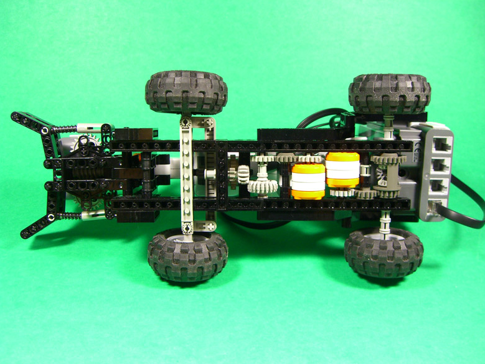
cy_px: 185
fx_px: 547
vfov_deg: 36.8
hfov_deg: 47.8
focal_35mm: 39
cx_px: 248
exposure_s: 1/25
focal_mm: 7.9
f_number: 2.8
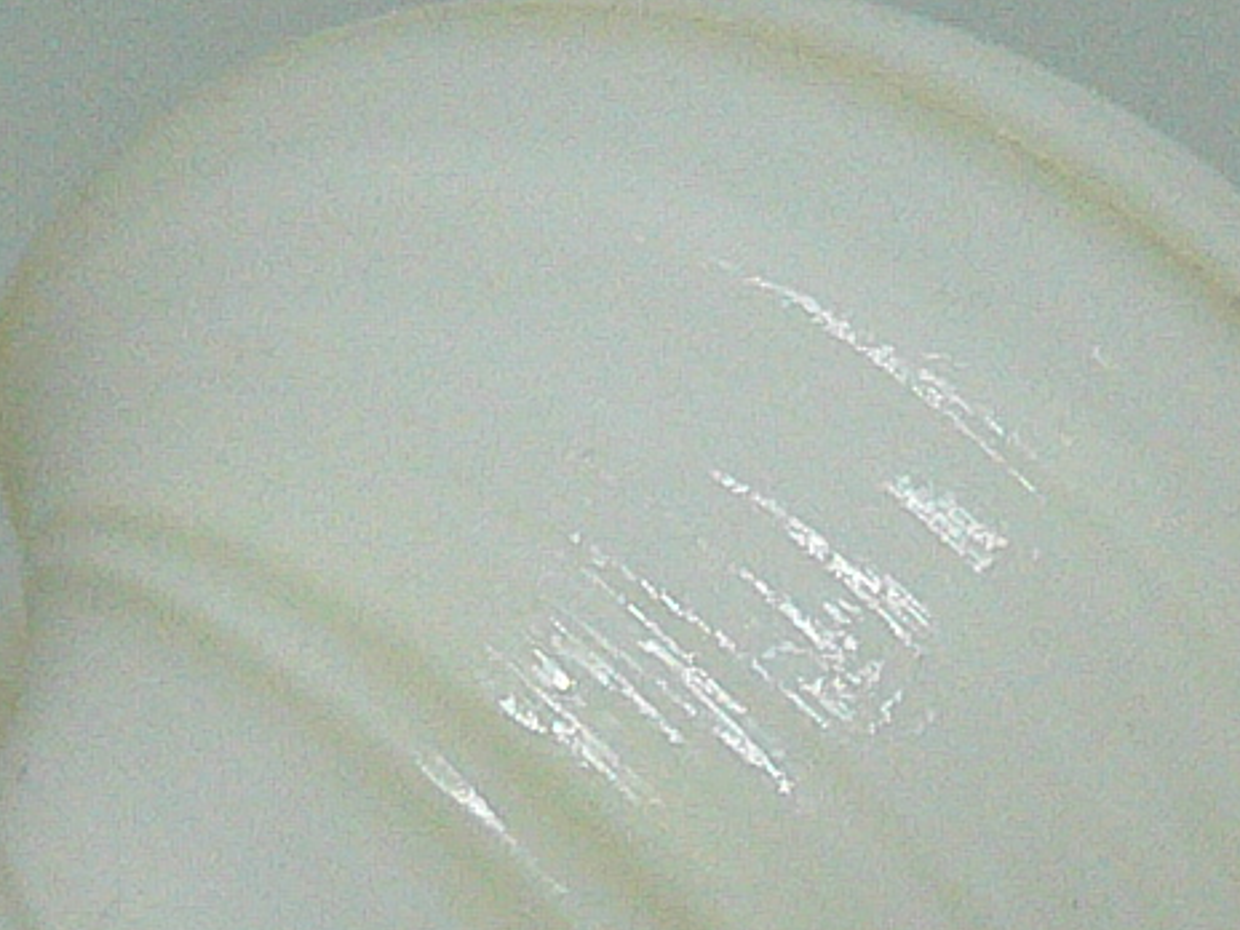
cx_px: 665
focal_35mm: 152
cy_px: 1318
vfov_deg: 9.5
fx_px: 5445
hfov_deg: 13.0
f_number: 2.8
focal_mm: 4.6
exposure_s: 1/60
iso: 200
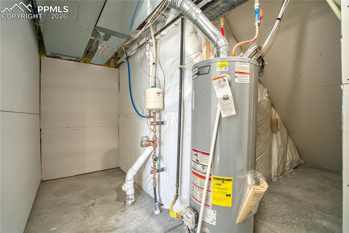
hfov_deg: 96.8
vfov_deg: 73.7
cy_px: 116
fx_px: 155
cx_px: 174
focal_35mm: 16
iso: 500
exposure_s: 1/30
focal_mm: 16
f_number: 4
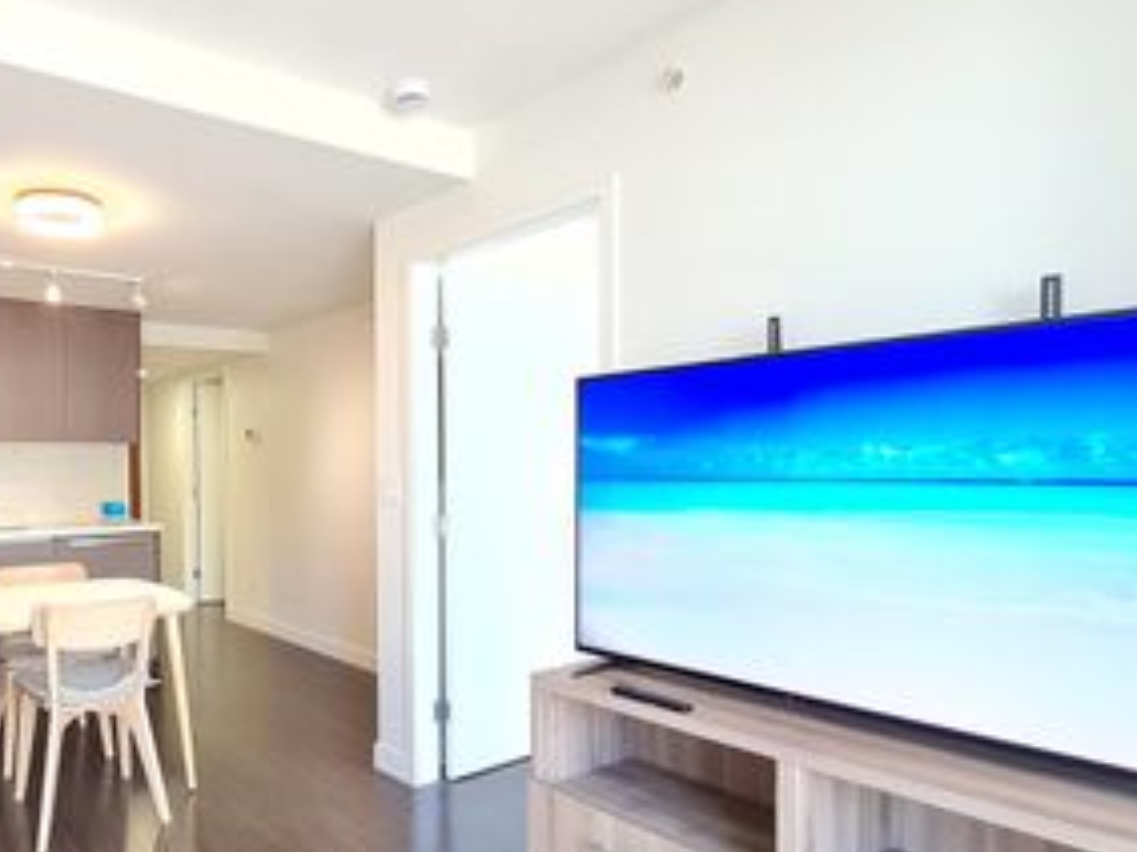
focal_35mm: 23
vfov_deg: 58.7
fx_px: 755
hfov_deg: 69.9
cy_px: 476
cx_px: 309
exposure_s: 1/60
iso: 250
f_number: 2.2
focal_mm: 1.74
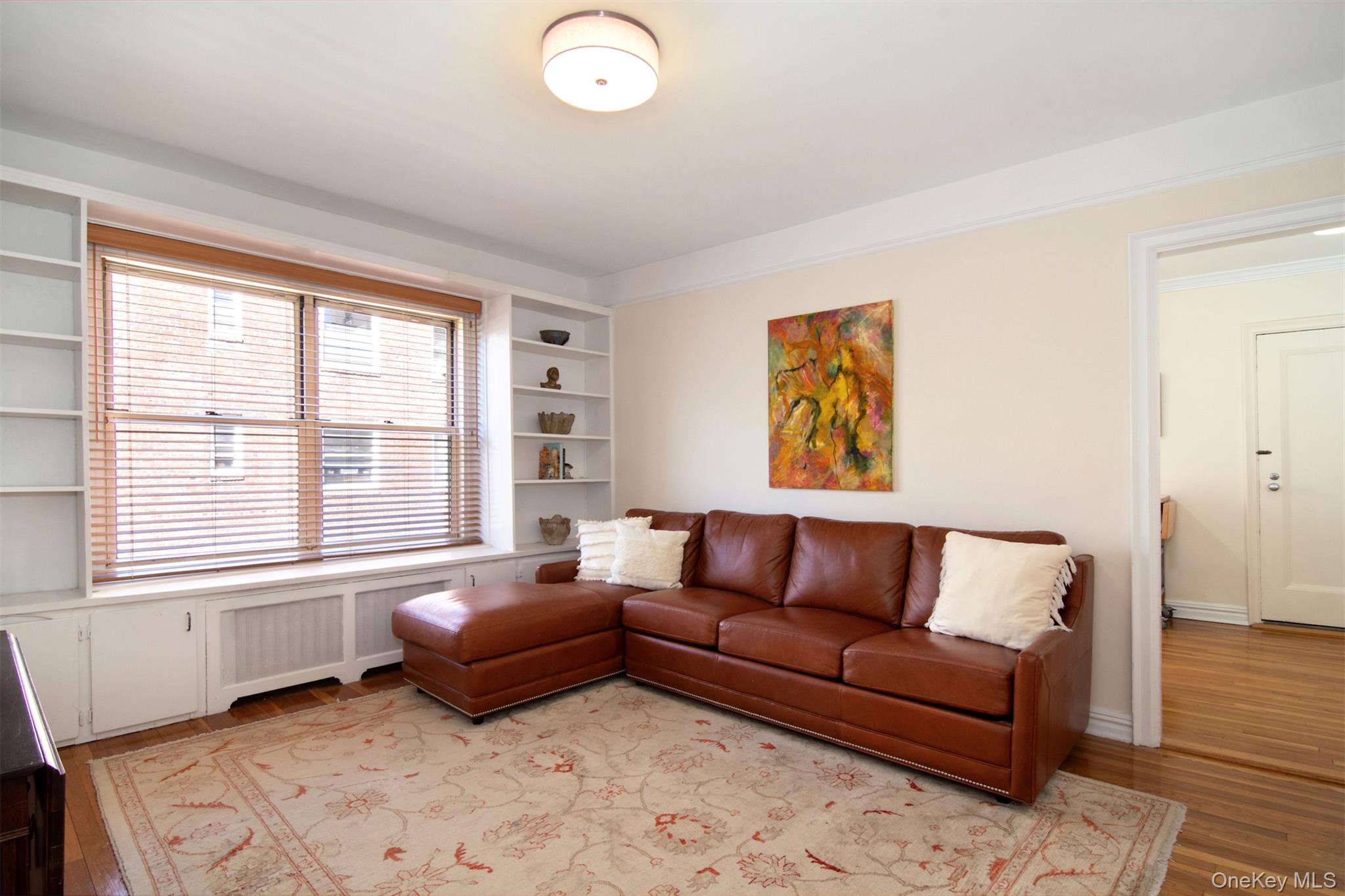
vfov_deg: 72.0
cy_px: 448
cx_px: 672
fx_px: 616
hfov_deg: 95.0
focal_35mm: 16
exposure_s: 1/25
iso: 640
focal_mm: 11
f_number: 11
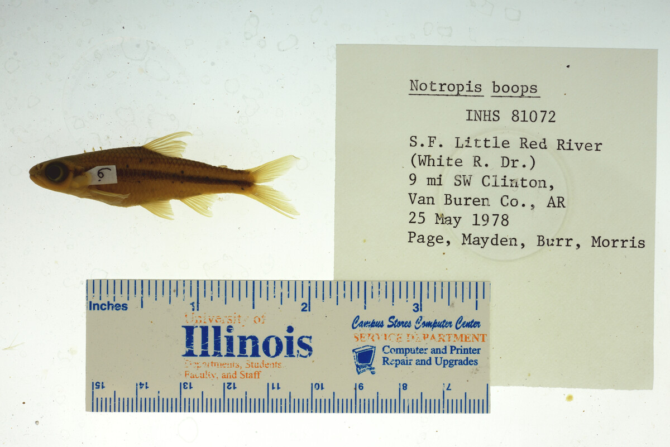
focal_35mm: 60
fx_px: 1117
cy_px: 224
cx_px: 335
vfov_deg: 22.6
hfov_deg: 33.4
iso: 100
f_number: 10
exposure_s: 1/200
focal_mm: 60
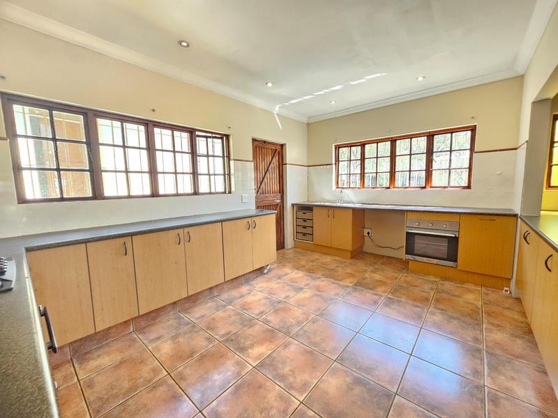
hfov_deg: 106.2
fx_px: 210
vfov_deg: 89.9
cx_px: 279
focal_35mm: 13
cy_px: 209
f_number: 2.2
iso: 400
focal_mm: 2.2
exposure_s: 1/60
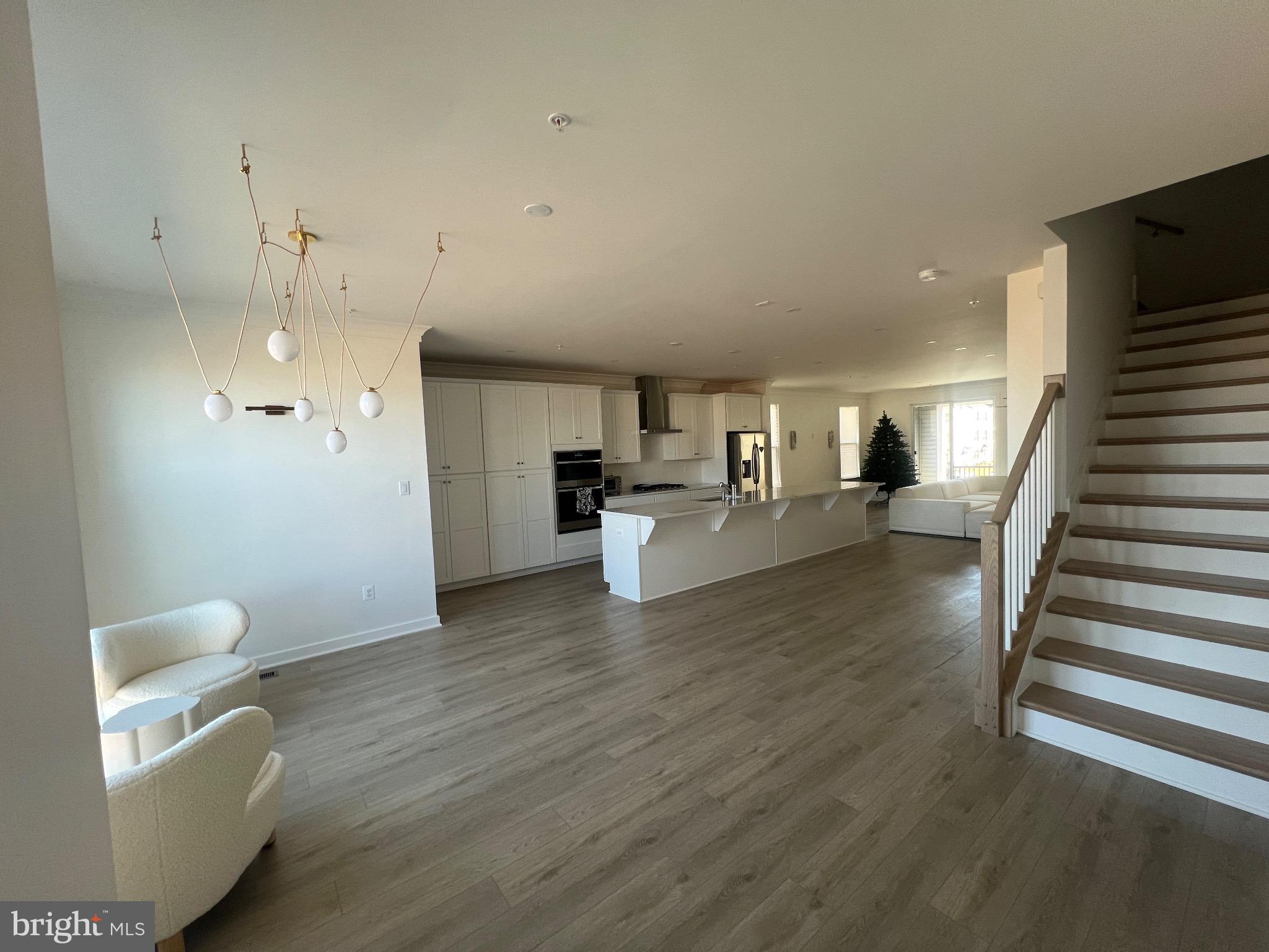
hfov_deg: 106.2
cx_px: 634
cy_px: 476
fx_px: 477
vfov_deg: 89.9
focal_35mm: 13
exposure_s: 1/99
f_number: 1.8
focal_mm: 1.57
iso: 100
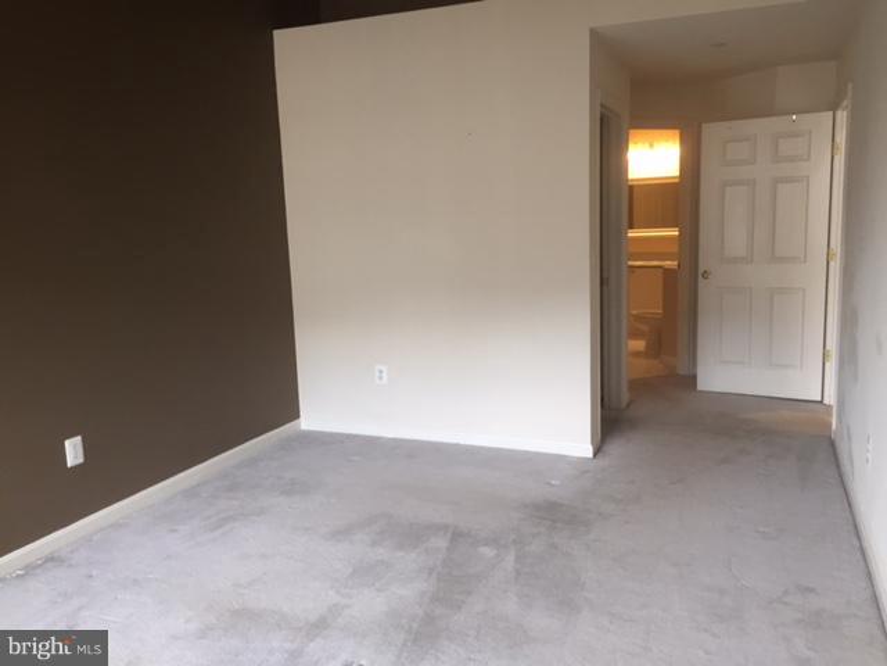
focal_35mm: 29
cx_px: 444
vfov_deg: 48.2
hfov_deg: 61.7
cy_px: 333
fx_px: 743
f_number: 2.2
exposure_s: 1/30
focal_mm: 4.15
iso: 80
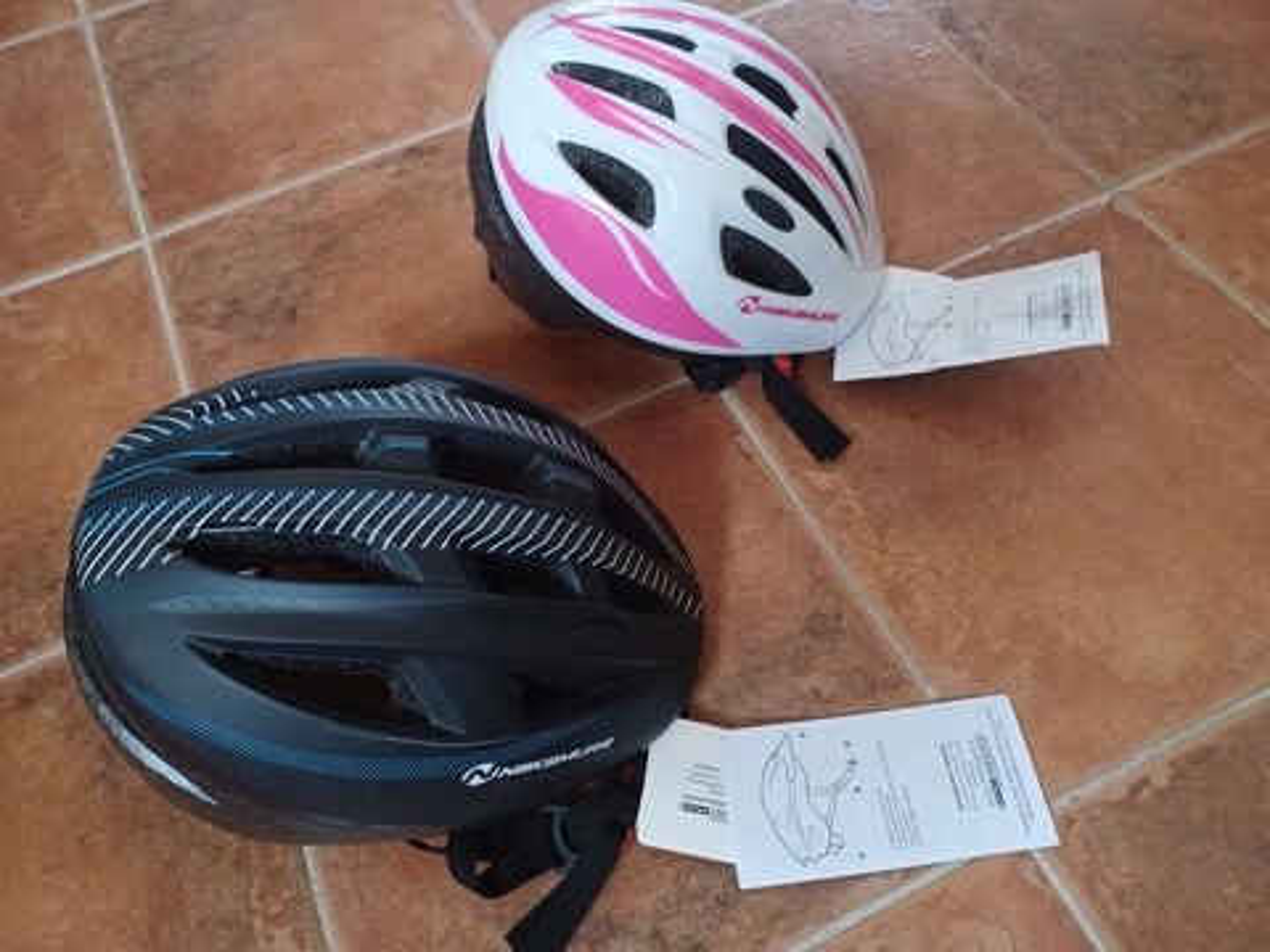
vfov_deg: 54.9
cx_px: 635
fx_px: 917
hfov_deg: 69.4
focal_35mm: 25
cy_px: 476
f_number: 1.8
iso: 400
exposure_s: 1/25
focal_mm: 4.6
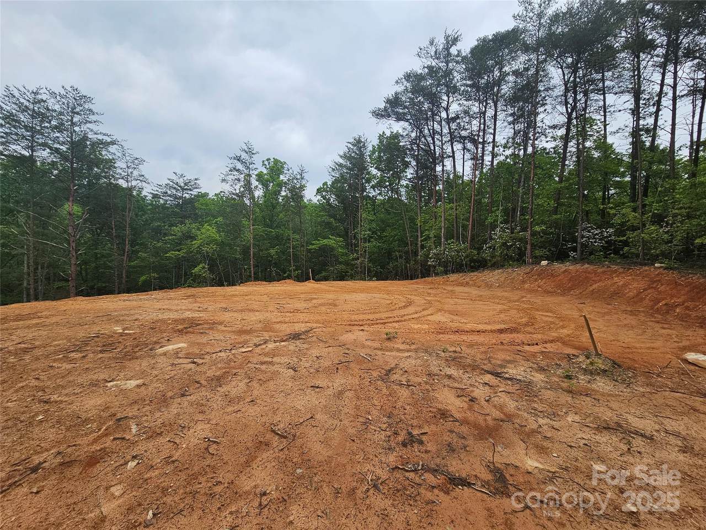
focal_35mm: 13
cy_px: 265
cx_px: 353
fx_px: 265
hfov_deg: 106.2
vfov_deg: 89.9
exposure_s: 1/1372
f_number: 2.2
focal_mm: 2.2
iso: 50
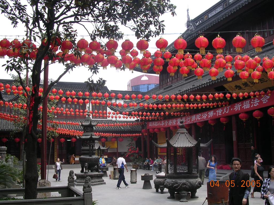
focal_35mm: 38
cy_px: 102
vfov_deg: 37.7
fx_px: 301
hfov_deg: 49.0
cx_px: 137
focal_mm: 5.8
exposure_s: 1/140
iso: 100
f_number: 5.6
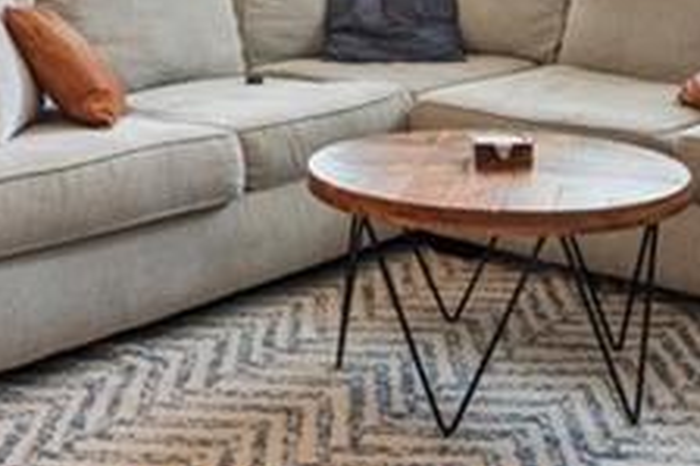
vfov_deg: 19.7
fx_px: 1243
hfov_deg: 31.2
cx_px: 238
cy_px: -120
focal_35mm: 64
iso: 800
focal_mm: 14
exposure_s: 1/6
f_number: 8
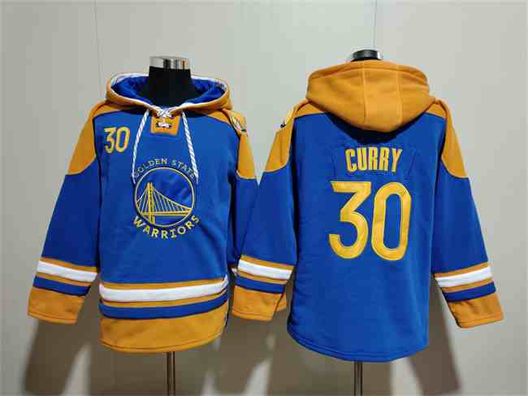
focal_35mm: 25
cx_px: 264
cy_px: 198
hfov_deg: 69.4
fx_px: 381
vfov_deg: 54.8
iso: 406
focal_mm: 5.42
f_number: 1.89
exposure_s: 1/33.3
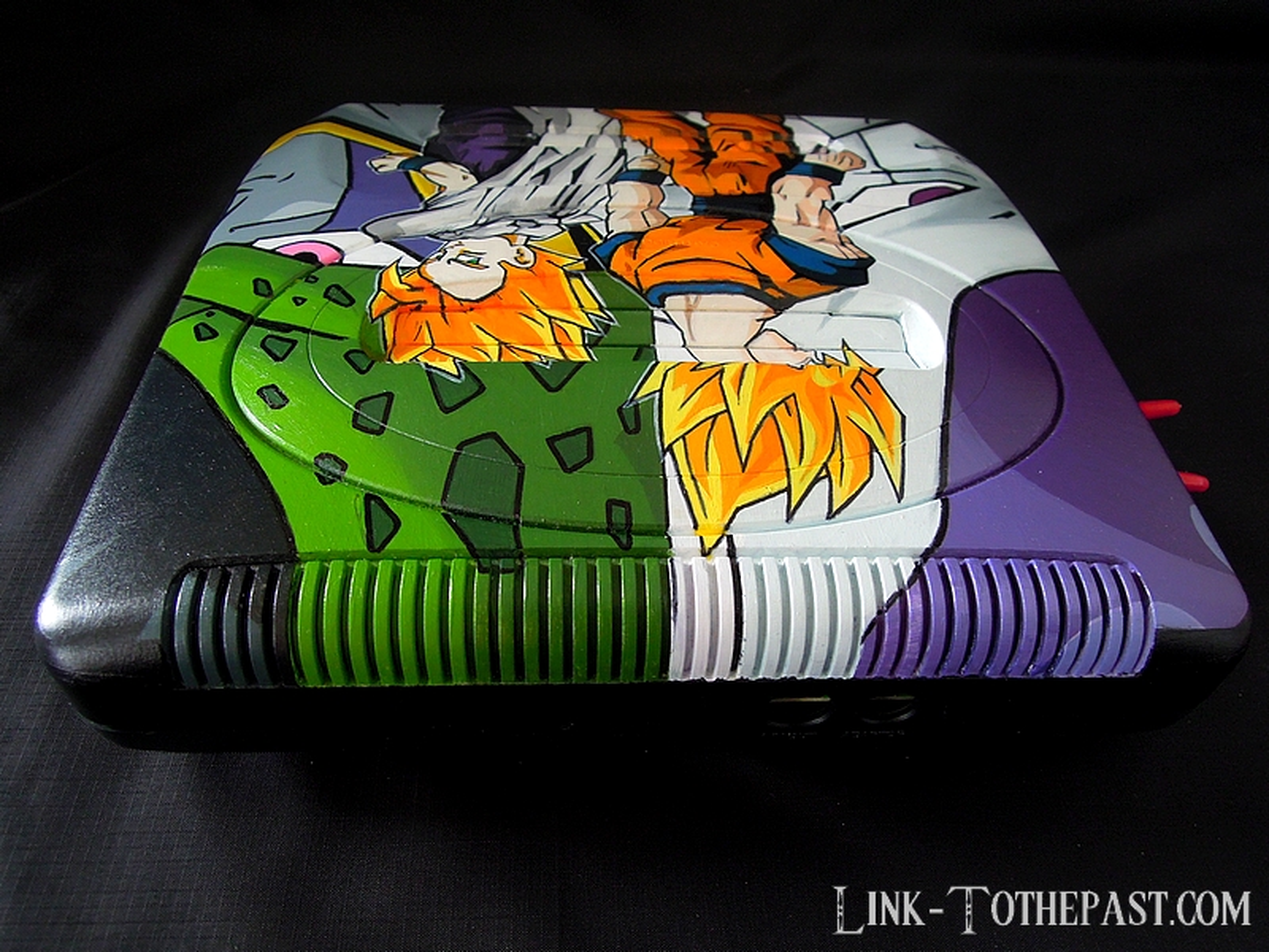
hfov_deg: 71.6
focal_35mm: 24
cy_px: 476
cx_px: 634
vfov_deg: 56.8
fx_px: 880
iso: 220
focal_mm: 4.3
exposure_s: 1/30
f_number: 2.8
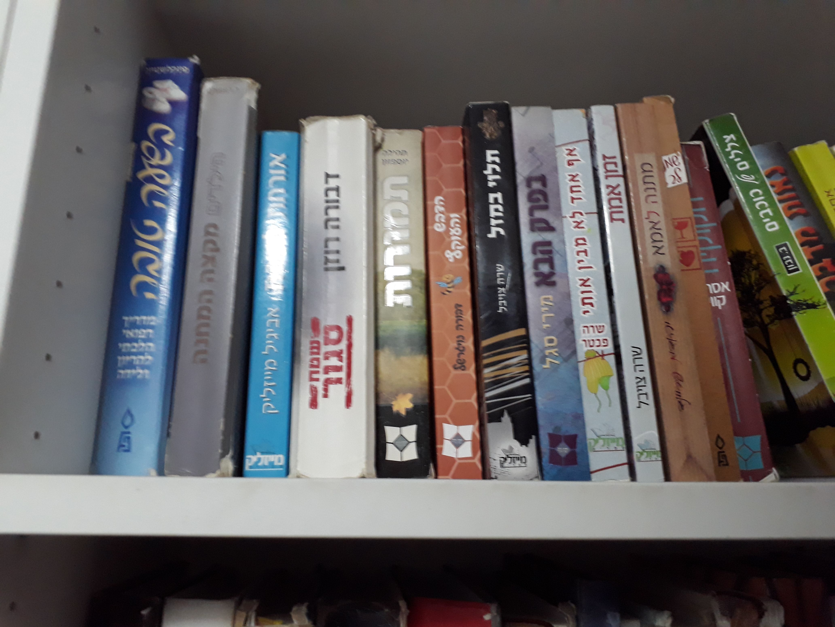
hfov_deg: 65.3
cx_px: 418
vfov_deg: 51.4
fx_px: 651
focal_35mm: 27
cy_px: 314
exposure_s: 1/17
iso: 320
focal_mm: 3.6
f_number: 1.9
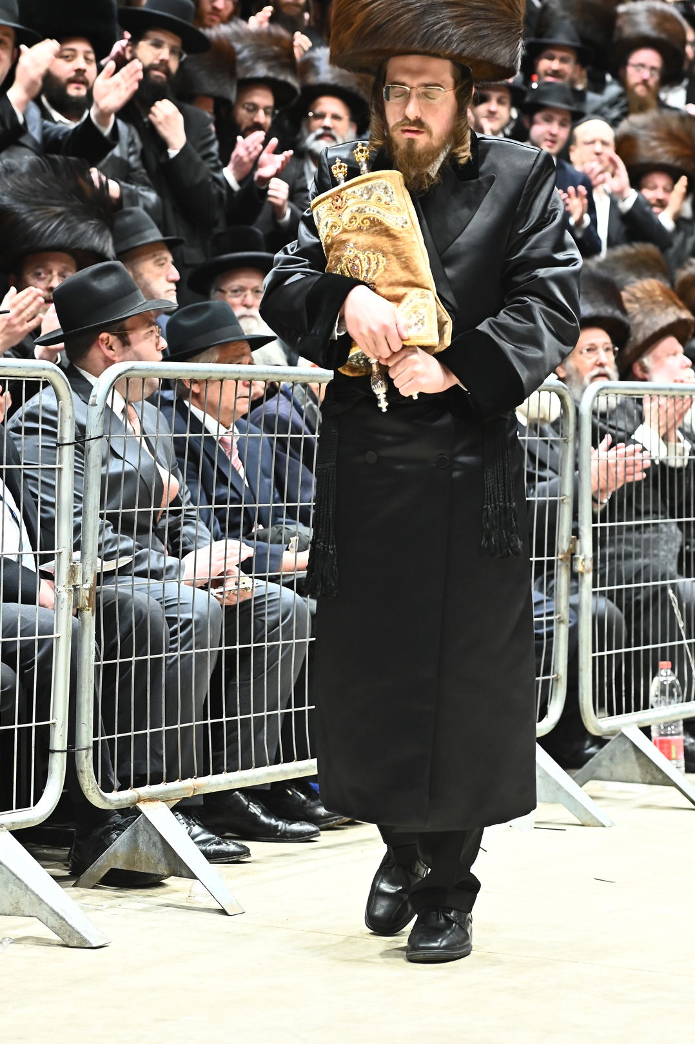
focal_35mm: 104
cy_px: 398
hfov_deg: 13.2
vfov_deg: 19.6
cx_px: 384
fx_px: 3013
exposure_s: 1/160
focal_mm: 80
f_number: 4.5
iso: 2500
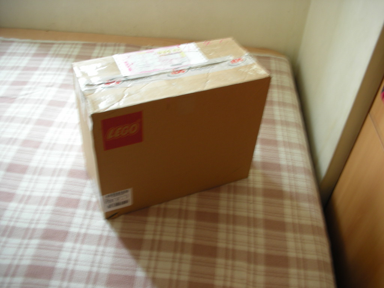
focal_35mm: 35
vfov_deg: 40.7
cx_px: 192
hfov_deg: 52.6
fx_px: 388
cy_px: 144
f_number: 3
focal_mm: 5.8
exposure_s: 1/6.1
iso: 50
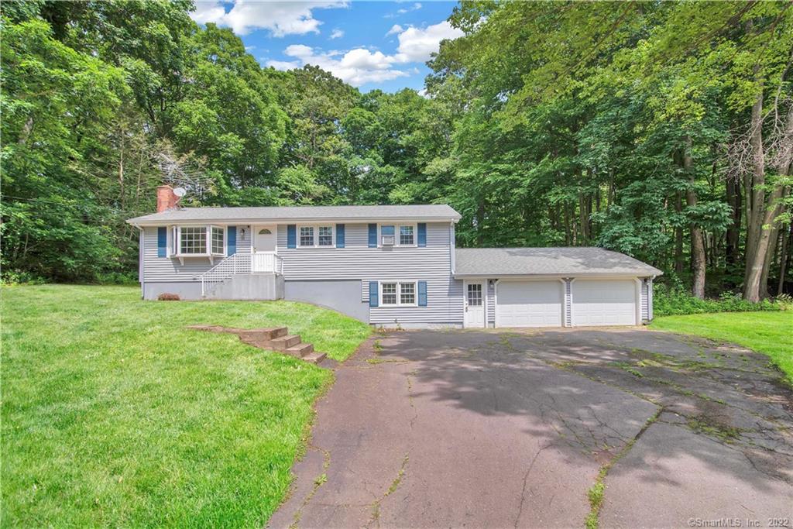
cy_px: 264
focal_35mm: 16
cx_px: 396
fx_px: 352
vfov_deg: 73.8
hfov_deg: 96.7
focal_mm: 16
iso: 200
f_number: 9
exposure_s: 1/320
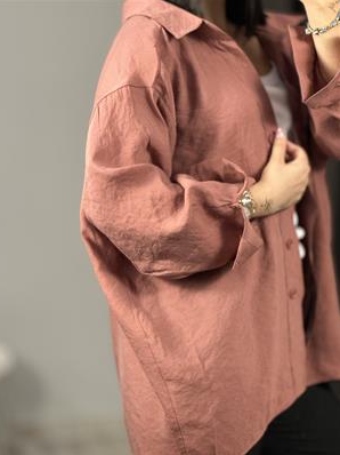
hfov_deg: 18.4
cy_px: 235
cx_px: 165
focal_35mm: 80
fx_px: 1049
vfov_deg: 24.4
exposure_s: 1/33
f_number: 2.8
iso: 100
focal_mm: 9
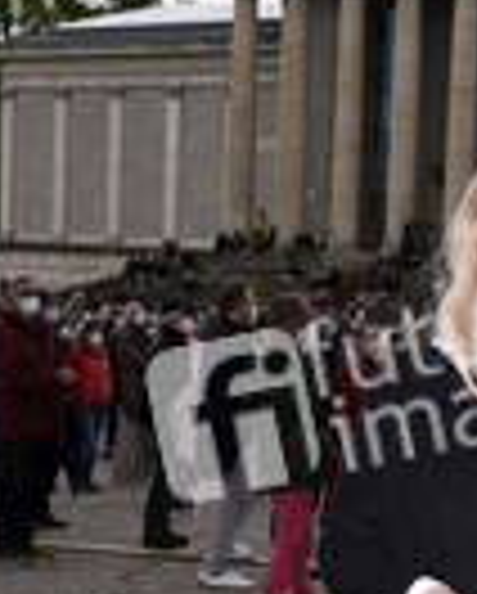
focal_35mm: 142
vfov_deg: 13.3
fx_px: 2500
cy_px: 621
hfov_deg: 10.8
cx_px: 508
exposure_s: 1/160
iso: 160
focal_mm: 50
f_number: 8
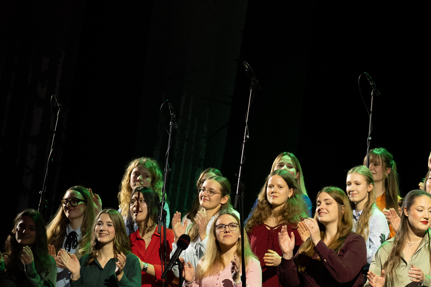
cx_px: 380
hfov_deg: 9.1
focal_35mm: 226
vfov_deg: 6.1
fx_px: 2706
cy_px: 240
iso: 1000
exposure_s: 1/200
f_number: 2.8
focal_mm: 85
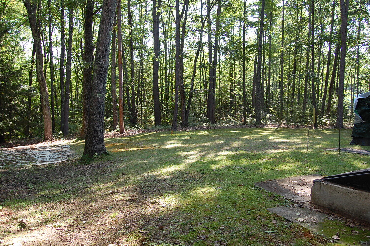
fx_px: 277
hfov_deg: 67.4
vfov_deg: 47.8
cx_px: 185
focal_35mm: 27
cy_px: 123
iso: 400
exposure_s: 1/125
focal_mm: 18
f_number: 5.6
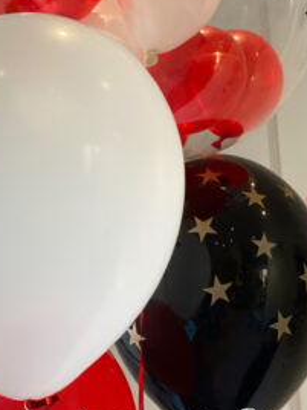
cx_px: 146
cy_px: 95
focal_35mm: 98
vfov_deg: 19.9
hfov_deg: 15.1
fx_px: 1159
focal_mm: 6
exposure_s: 1/100
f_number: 2
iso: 125
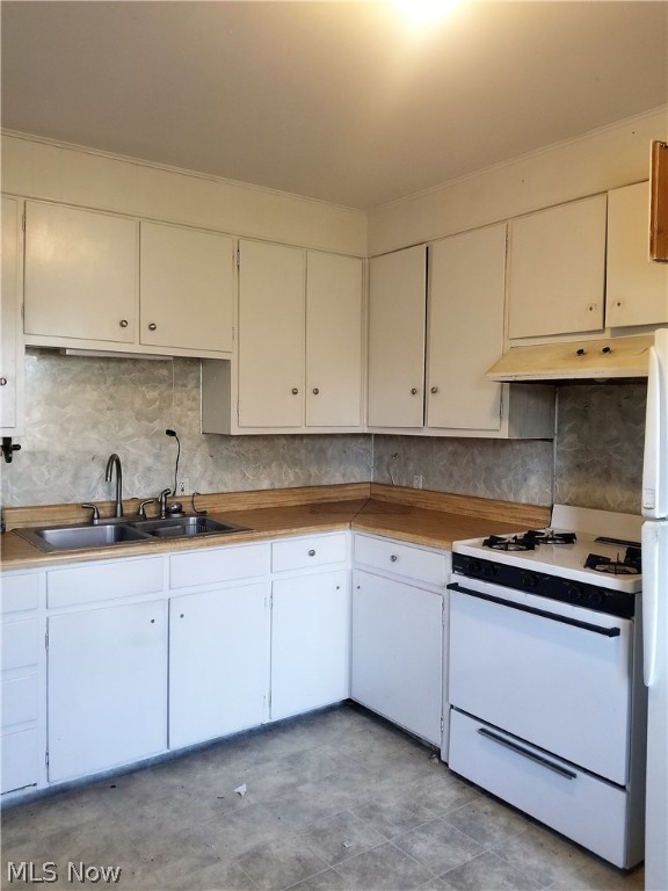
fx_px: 669
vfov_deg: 67.3
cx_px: 334
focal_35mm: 26
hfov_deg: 53.1
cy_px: 446
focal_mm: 4.25
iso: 200
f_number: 1.7
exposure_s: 1/30
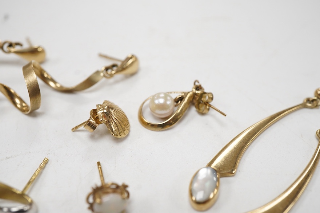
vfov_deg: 29.3
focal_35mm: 46
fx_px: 409
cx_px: 158
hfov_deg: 42.7
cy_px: 107
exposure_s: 1/125
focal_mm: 30
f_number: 11
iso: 1250
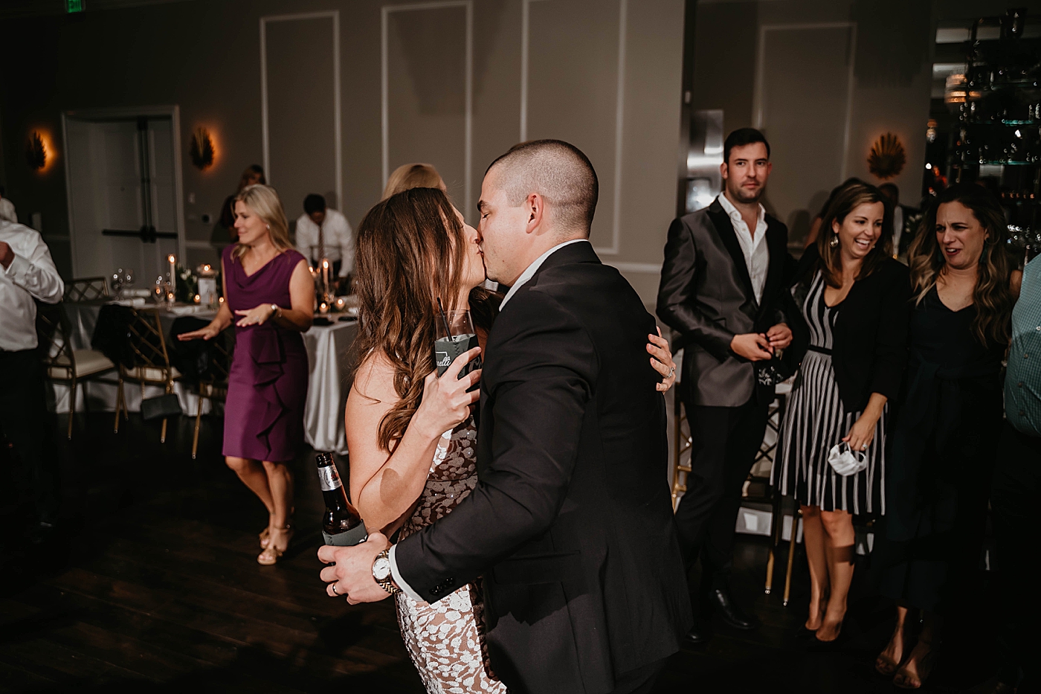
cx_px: 520
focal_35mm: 28
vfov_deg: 46.4
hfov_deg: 65.5
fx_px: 810
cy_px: 347
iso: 800
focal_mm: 28
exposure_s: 1/250
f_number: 2.8
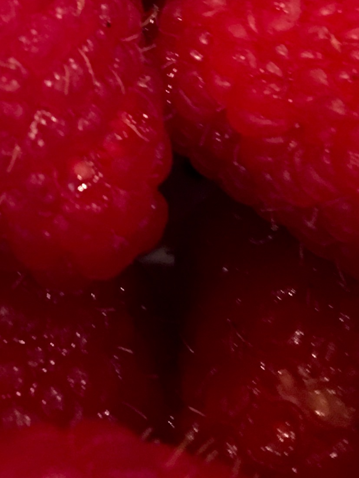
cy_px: -88
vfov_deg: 17.7
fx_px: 1466
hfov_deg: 13.5
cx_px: -94
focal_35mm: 106
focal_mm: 4.15
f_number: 2.2
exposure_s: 1/4
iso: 64
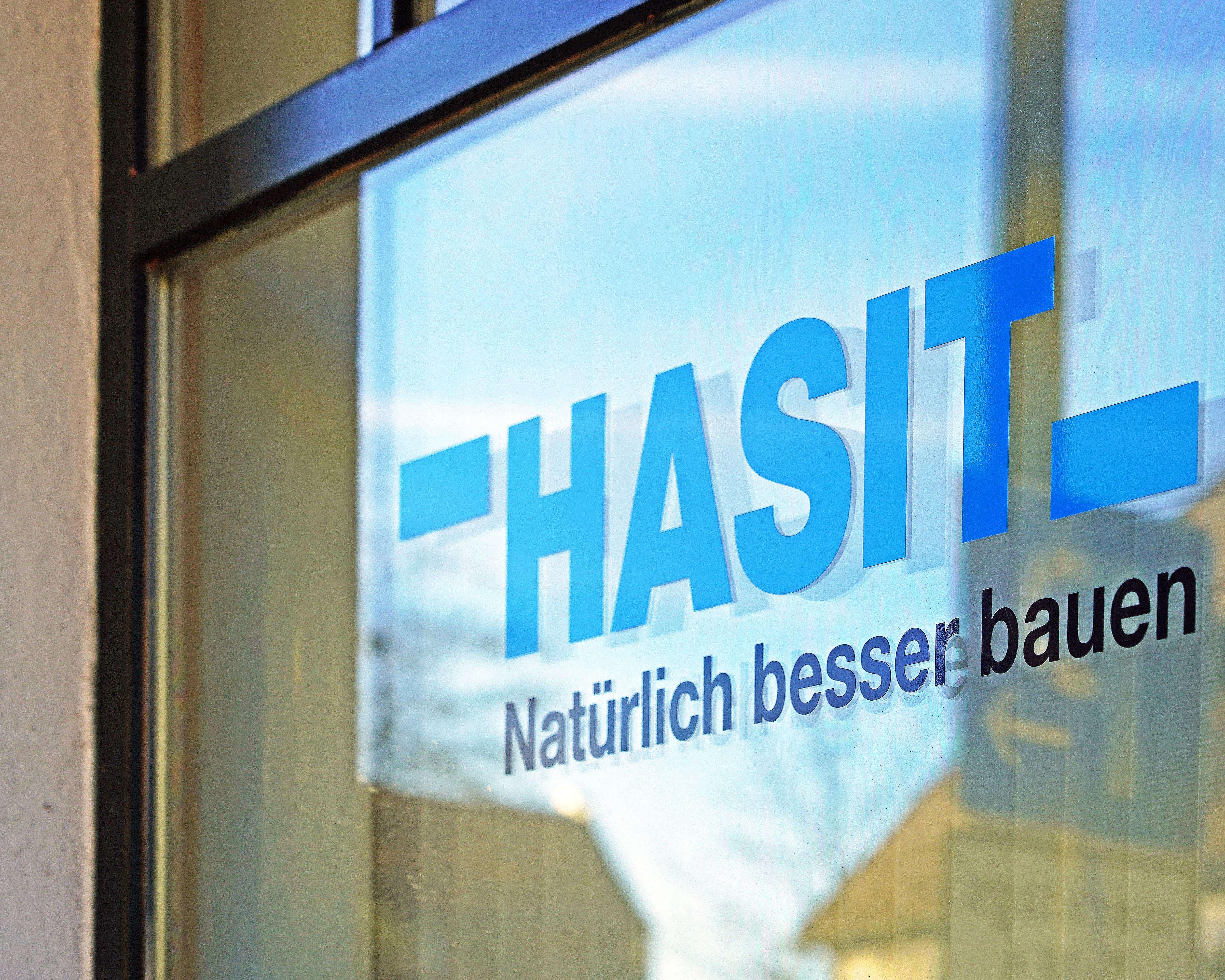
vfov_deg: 13.5
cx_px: 684
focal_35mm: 114
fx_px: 4133
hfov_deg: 16.9
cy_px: 490
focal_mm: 101
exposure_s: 1/160
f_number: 5.6
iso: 100
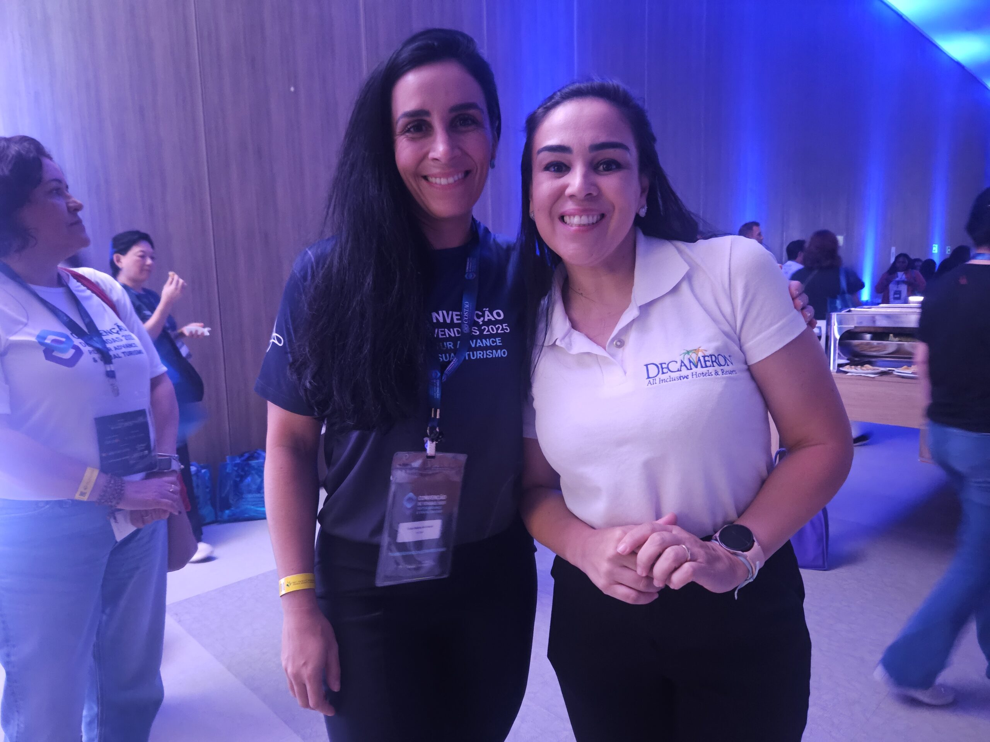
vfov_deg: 58.9
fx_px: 658
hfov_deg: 73.9
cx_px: 495
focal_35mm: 23
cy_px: 371
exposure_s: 1/17
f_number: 1.8
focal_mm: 5.4
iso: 1250
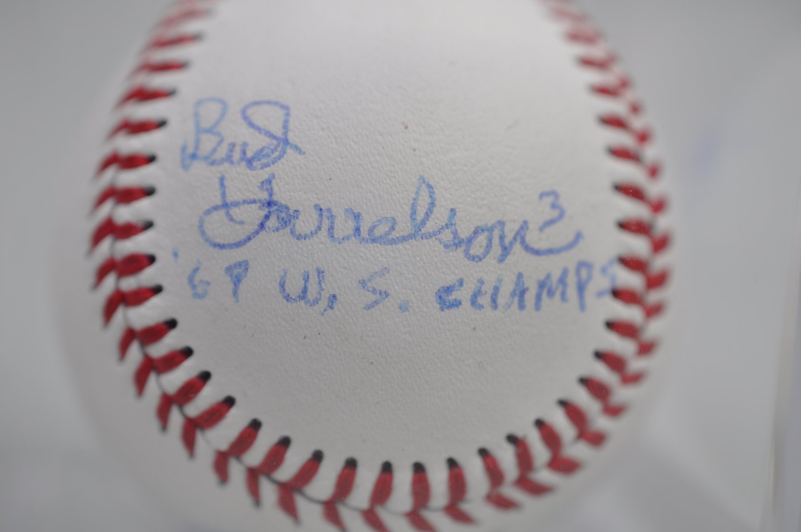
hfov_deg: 33.4
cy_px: 266
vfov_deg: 22.6
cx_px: 400
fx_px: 1333
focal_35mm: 60
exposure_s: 1/80
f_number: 4.5
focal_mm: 40
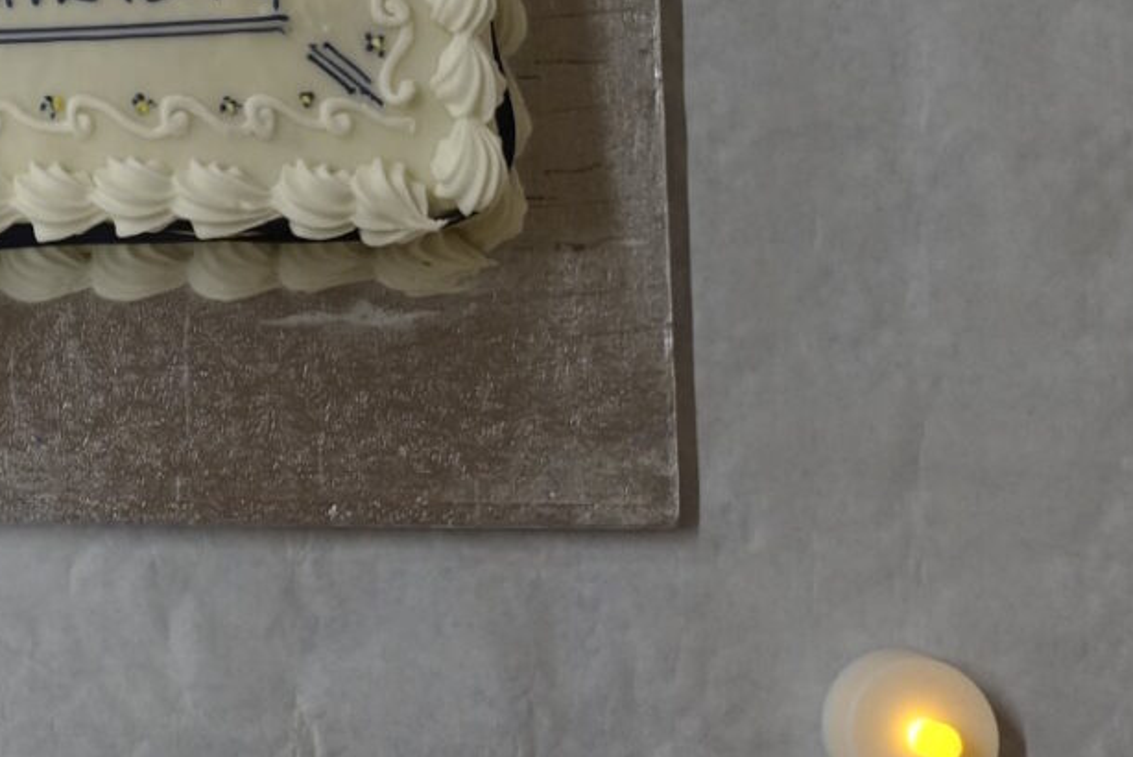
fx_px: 3149
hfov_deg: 19.2
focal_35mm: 100
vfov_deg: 13.1
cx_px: -234
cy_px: -293
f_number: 1.8
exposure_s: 1/20
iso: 80
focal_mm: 8.8
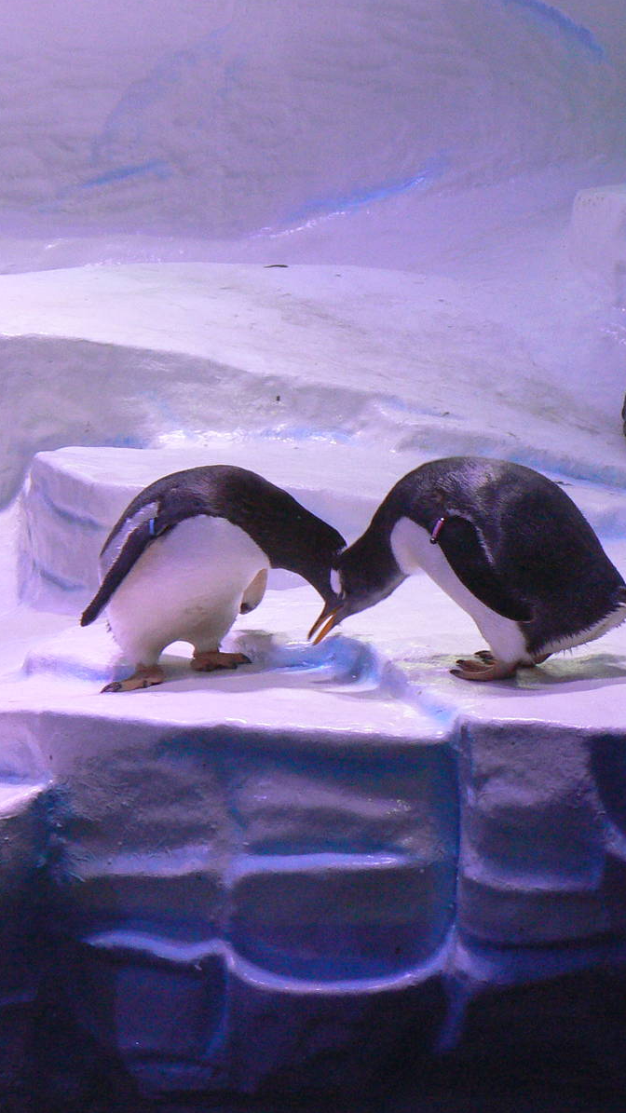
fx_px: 4693
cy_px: 555
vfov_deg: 13.5
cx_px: 202
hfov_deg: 7.6
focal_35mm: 159
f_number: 3.2
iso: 200
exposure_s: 1/25
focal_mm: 18.2
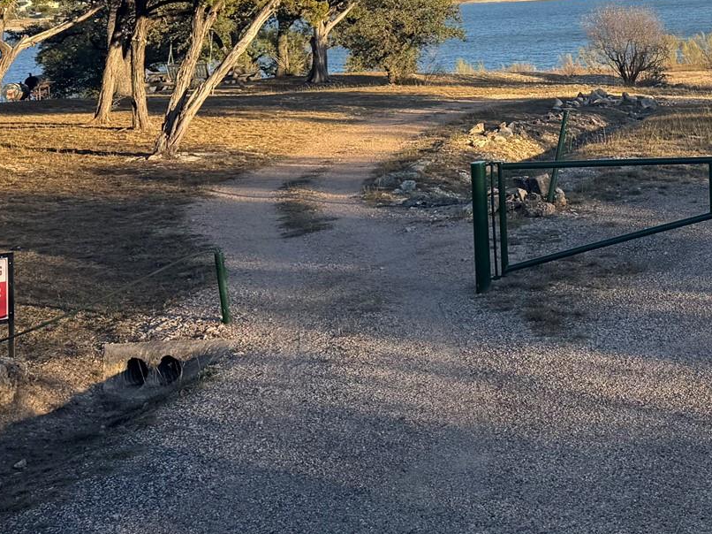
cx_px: 728
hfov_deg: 29.4
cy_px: -78
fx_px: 1254
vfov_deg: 22.4
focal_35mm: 61
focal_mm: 6.76
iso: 80
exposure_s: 1/2415
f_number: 1.78
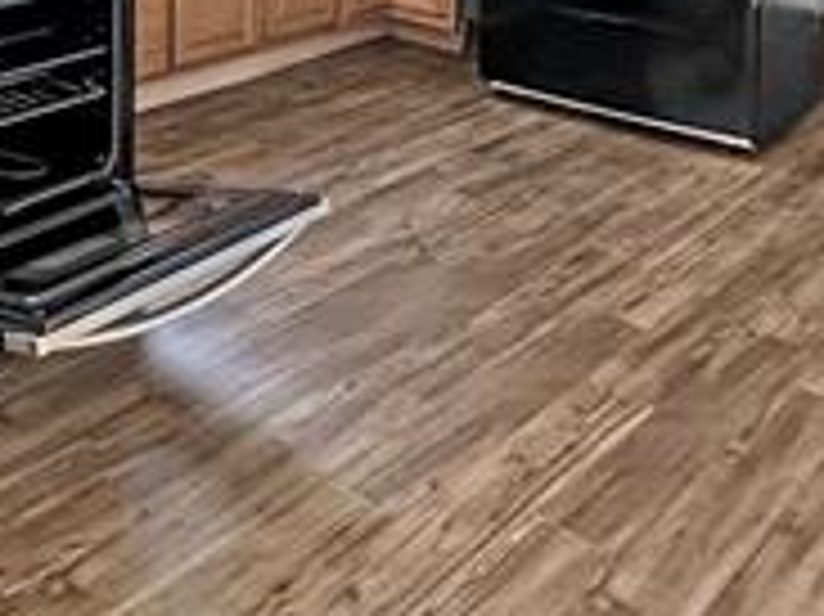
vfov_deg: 27.2
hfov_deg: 37.7
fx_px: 1166
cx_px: 185
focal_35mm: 49
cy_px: -63
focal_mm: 2.22
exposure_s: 1/60
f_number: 2.2
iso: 400
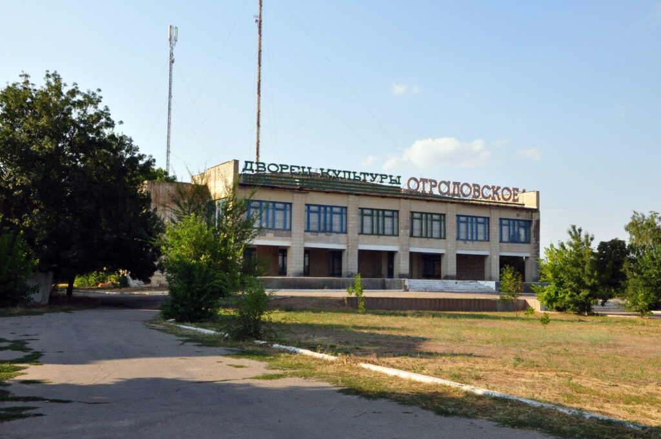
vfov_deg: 34.1
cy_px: 220
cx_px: 330
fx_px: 715
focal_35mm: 39
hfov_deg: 49.6
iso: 200
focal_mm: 26
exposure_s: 1/200
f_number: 10
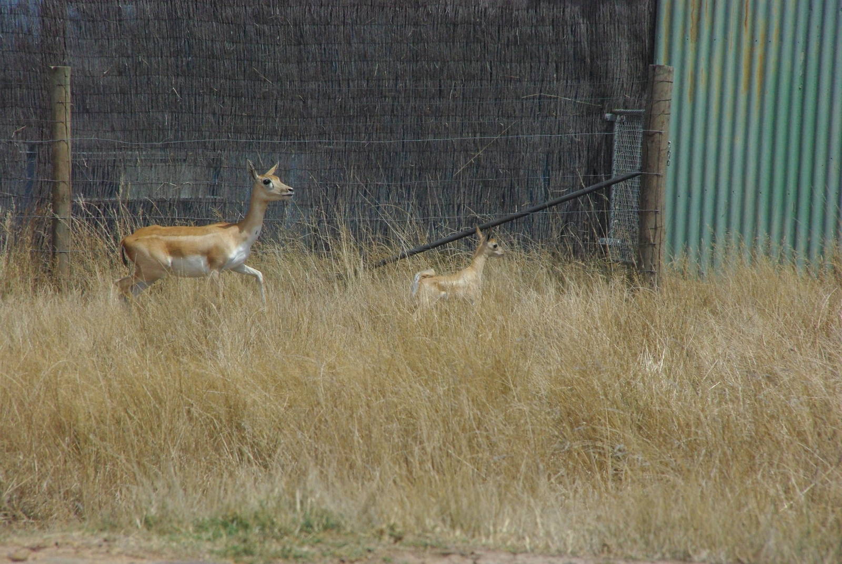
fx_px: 7025
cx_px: 421
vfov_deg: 4.6
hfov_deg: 6.9
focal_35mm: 300
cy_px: 282
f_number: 13
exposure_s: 1/1500
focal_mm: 200
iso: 1600
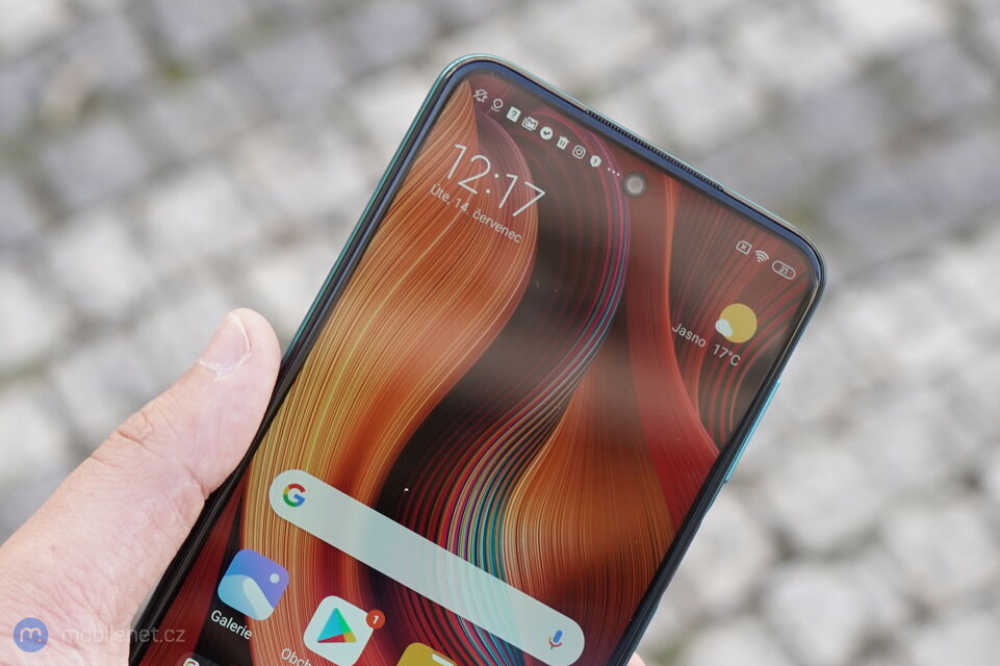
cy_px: 333
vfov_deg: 26.5
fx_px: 1416
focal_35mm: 51
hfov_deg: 38.9
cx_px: 500
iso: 320
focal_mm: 51
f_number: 5
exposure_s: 1/160
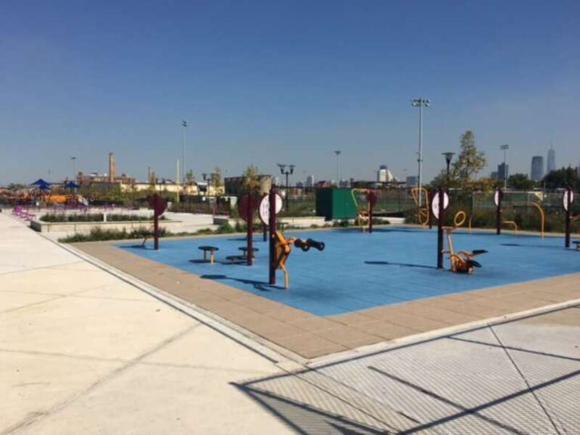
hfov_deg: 61.7
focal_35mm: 29
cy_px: 218
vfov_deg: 48.2
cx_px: 290
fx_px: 486
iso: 25
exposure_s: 1/2849
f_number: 2.2
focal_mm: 4.15
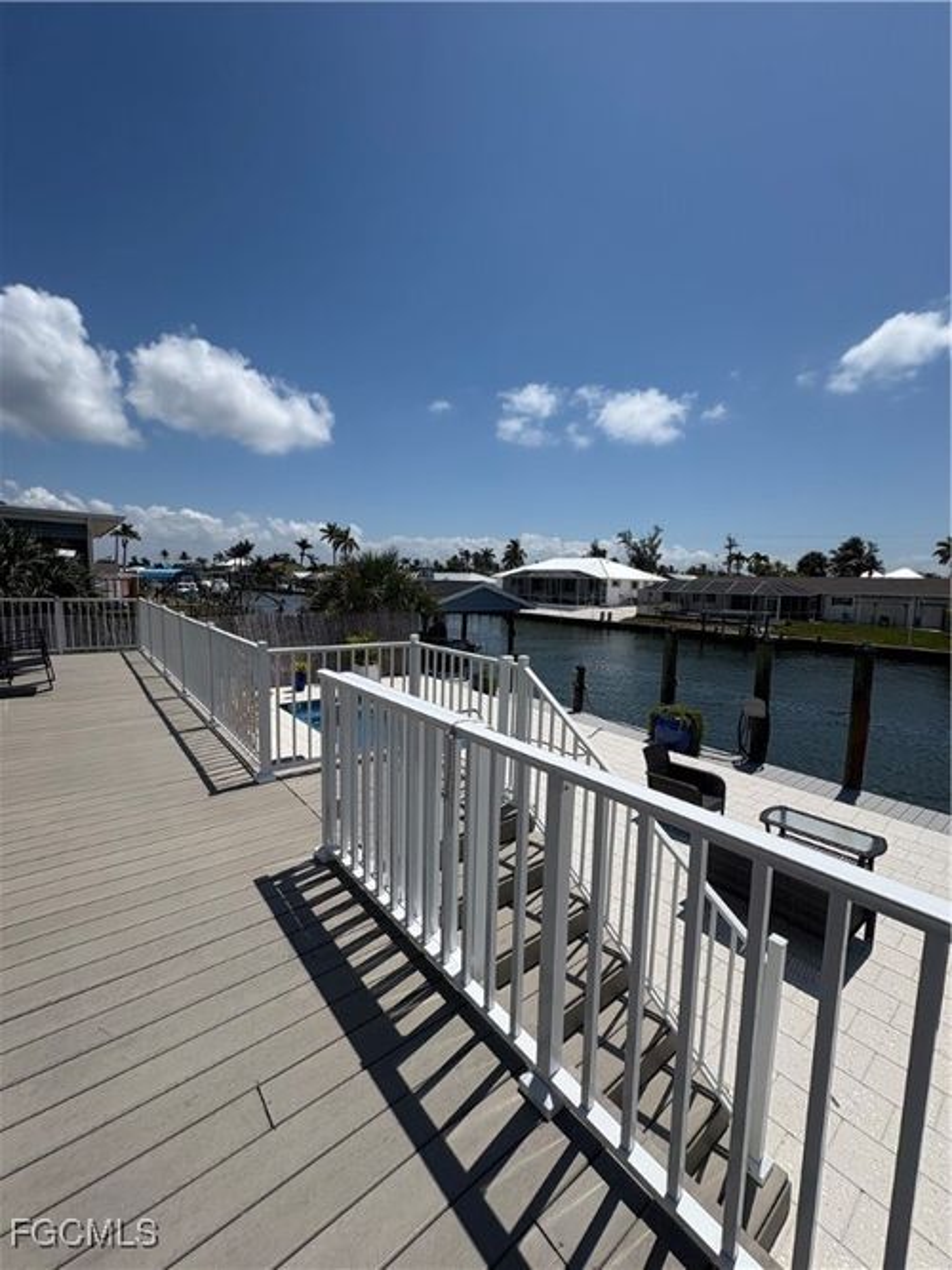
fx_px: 514
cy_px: 635
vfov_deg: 102.1
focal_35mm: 14
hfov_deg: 85.7
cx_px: 476
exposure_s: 1/5650
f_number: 2.2
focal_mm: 2.22
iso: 50
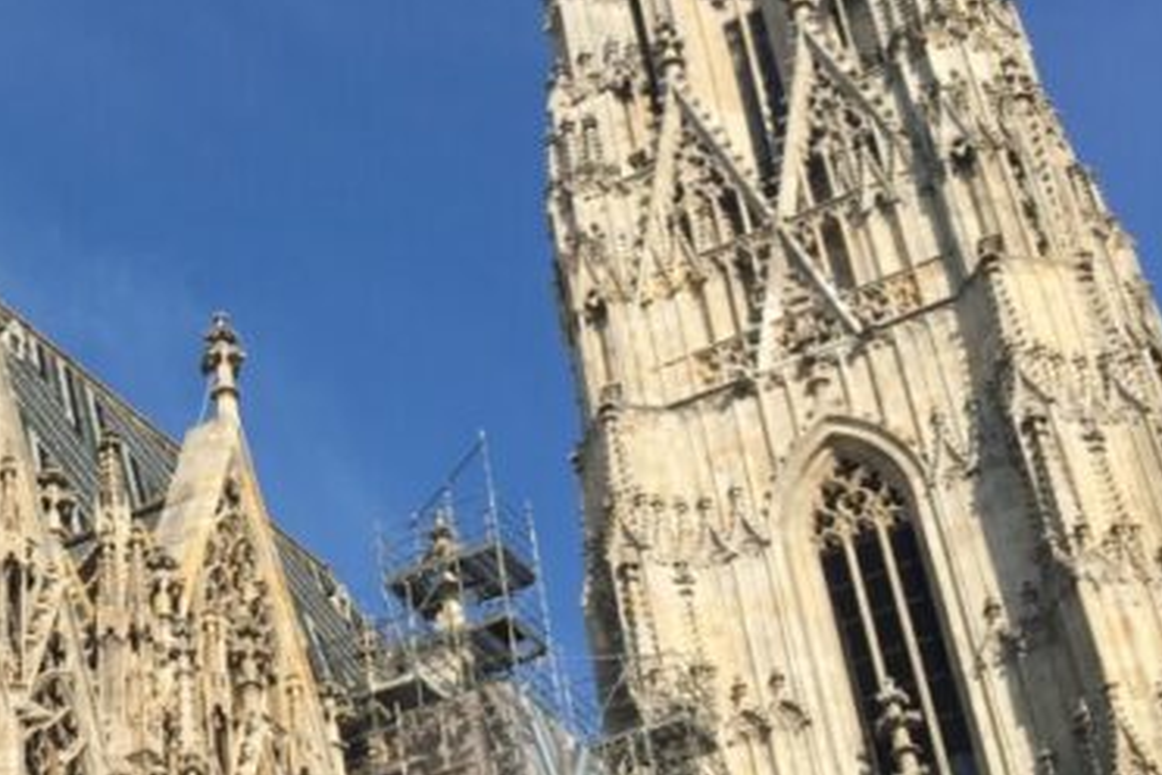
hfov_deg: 23.4
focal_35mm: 83
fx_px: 2679
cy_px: 181
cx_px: -16
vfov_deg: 16.4
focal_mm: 4.15
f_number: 2.2
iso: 25
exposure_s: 1/1972
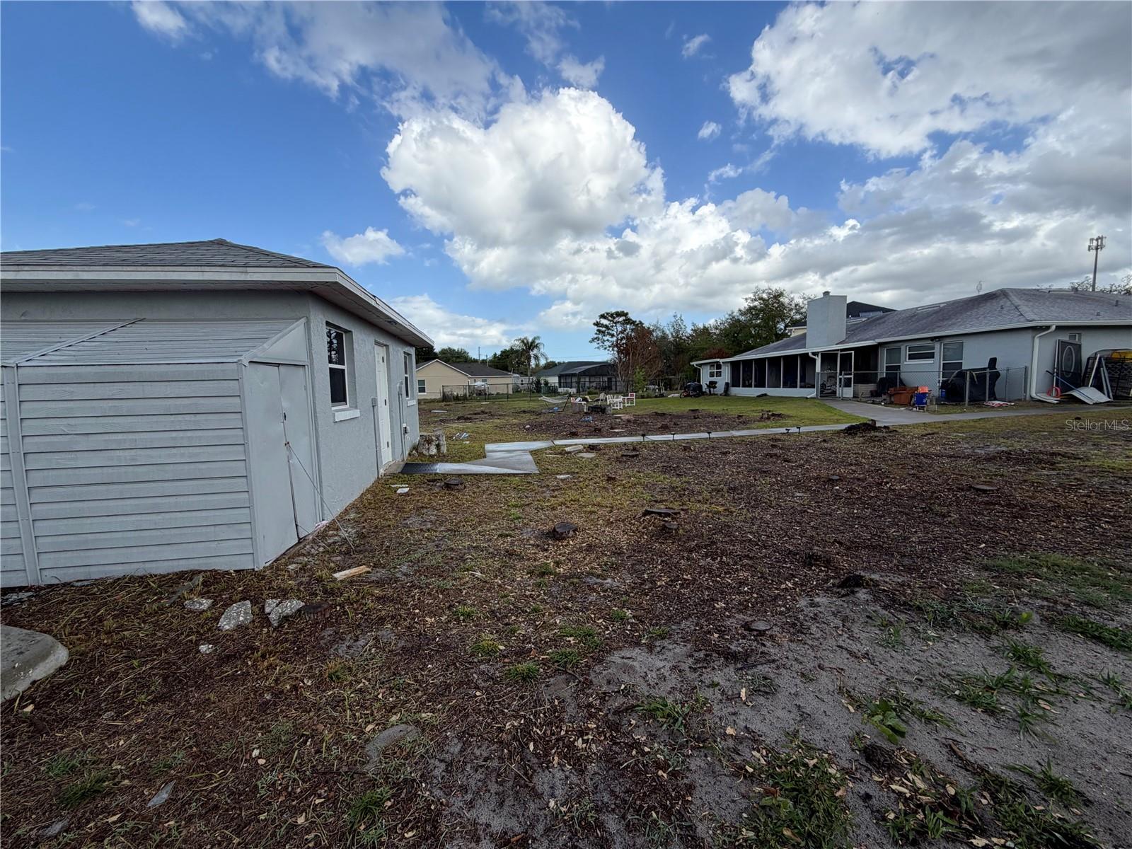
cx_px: 566
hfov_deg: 102.1
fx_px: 458
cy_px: 424
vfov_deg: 85.7
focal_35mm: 14
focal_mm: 2.22
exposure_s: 1/770
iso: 32
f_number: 2.2
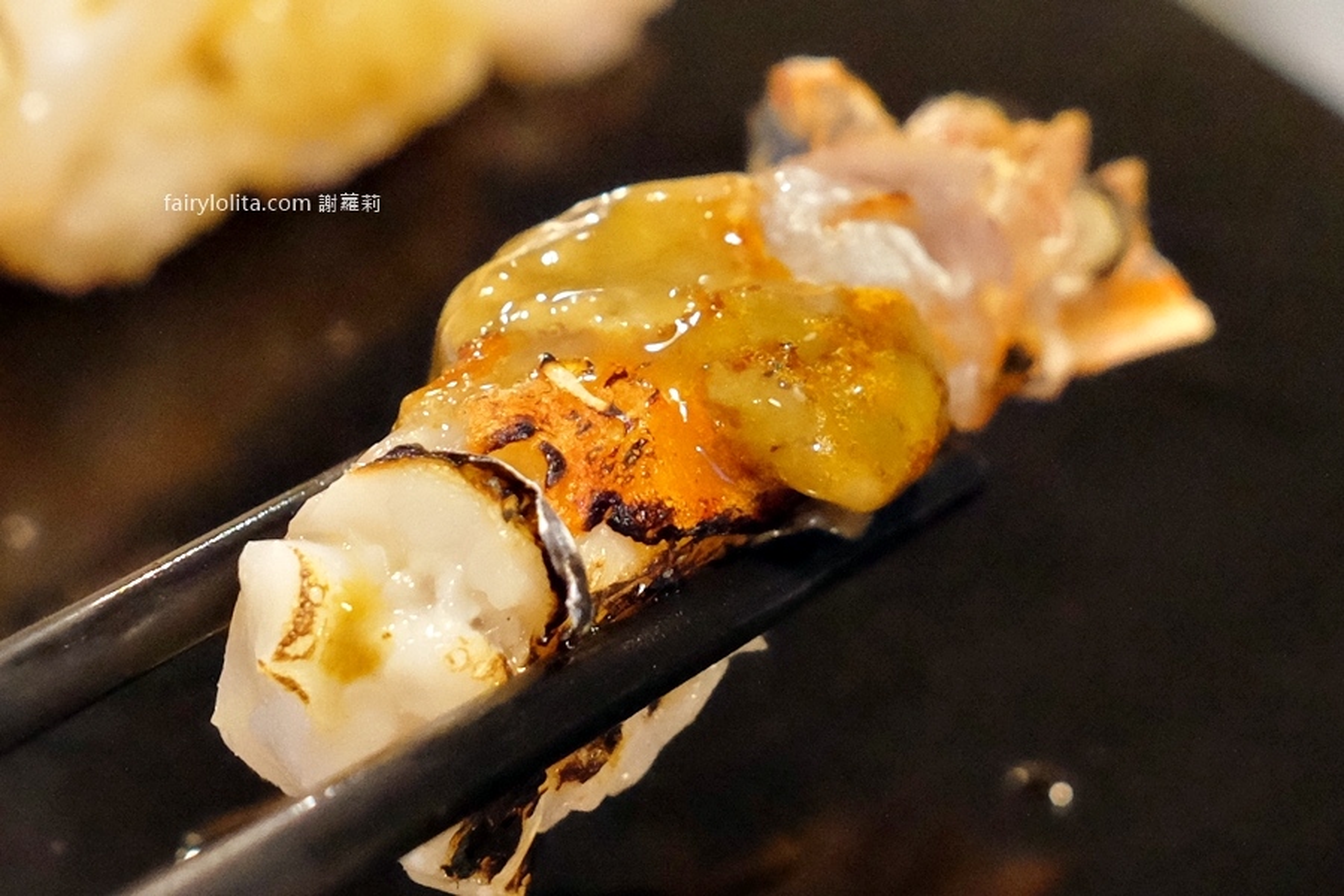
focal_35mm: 35
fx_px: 1307
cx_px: 672
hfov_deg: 54.4
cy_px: 448
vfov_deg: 37.9
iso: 4000
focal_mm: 23
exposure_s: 1/240
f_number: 3.6
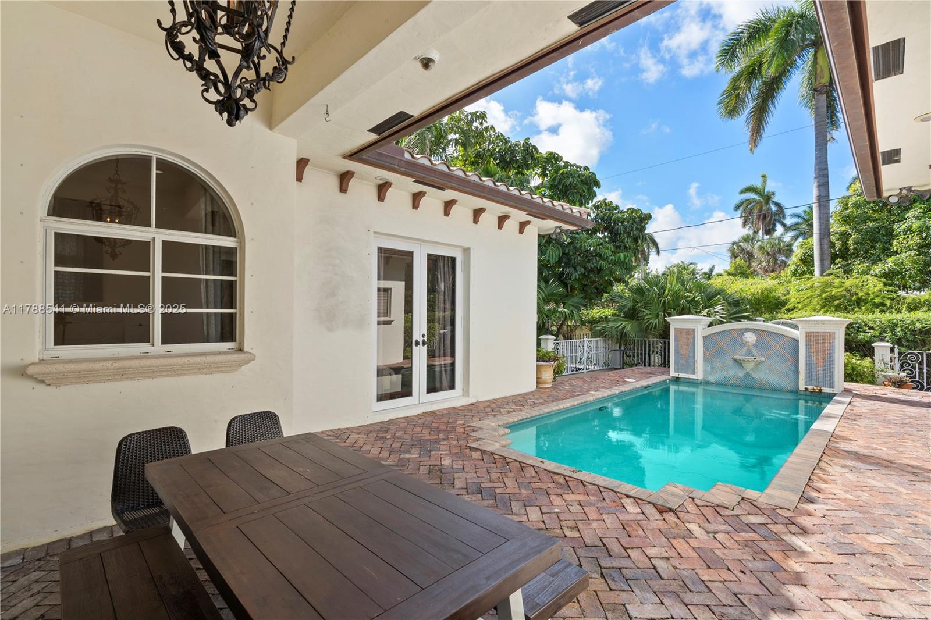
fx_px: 414
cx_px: 466
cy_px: 310
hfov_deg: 96.7
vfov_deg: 73.7
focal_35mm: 16
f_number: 9
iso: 50
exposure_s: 1/13
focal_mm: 16
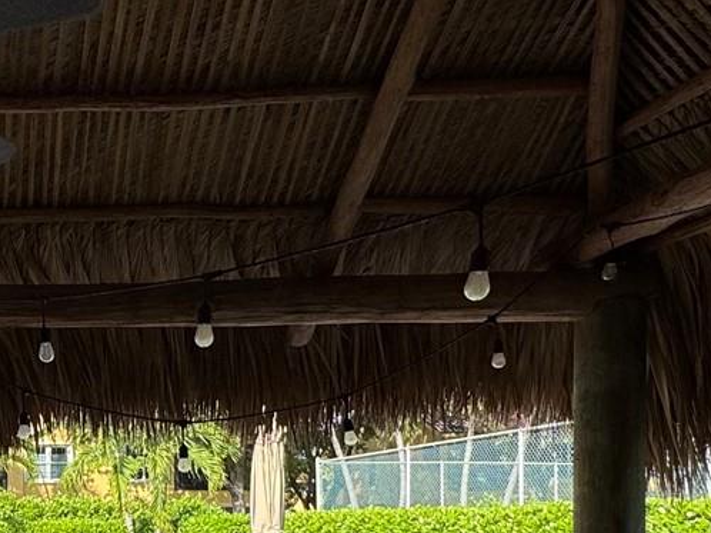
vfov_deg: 30.1
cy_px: 524
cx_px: -36
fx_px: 924
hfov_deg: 36.7
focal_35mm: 45
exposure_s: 1/910
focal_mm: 2.22
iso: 40
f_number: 2.2
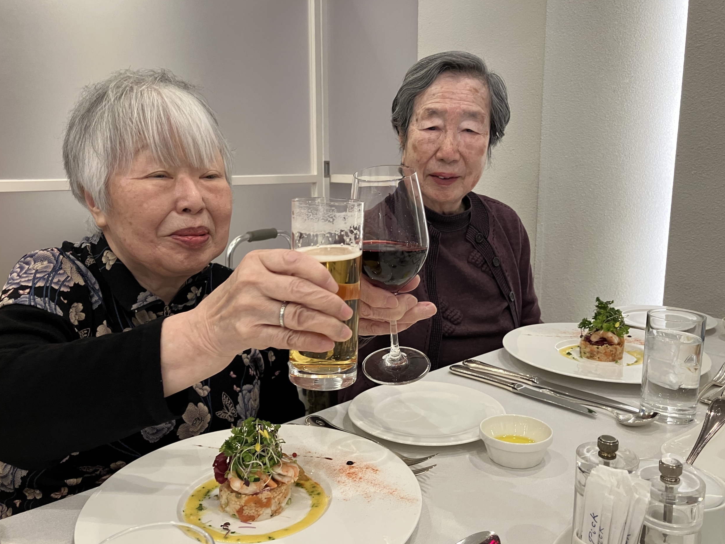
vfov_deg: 48.2
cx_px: 354
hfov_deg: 61.7
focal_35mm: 29
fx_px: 607
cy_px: 274
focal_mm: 3.99
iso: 100
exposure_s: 1/50
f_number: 1.8
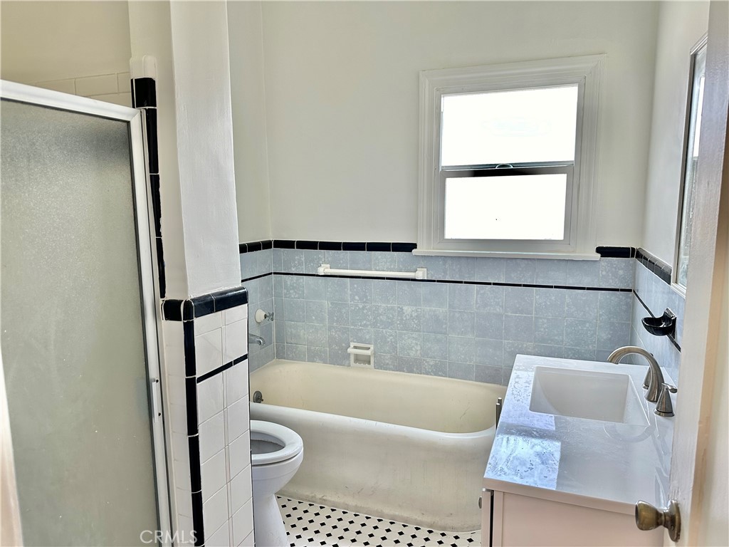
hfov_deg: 71.6
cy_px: 274
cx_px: 364
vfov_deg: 56.8
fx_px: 505
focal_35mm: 24
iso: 200
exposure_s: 1/60
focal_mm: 6.86
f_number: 1.78
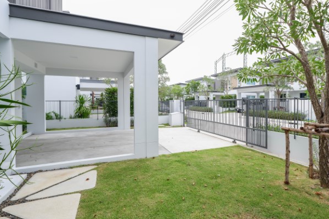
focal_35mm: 18
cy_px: 113
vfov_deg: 67.4
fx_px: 164
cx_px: 189
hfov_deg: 89.4
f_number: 4
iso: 200
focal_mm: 10
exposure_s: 1/500
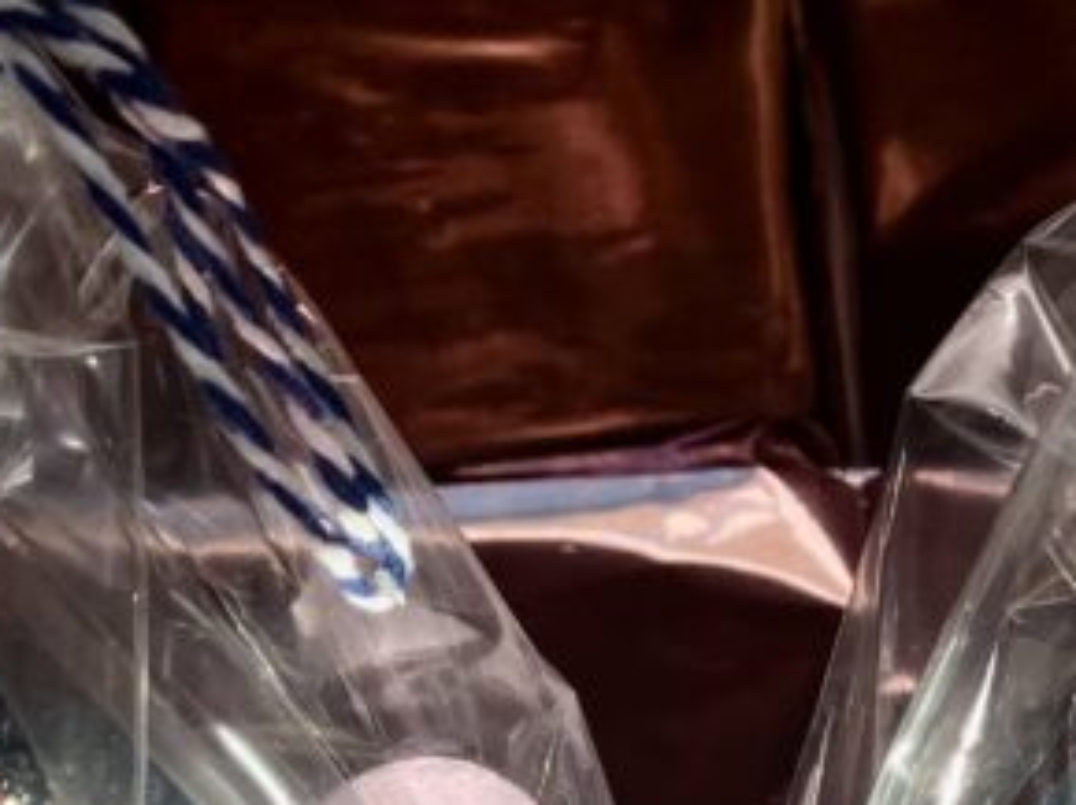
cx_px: 1135
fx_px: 3075
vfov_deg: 13.6
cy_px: 1387
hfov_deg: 19.2
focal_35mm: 99
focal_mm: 3.99
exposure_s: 1/1091
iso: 32
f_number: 1.8
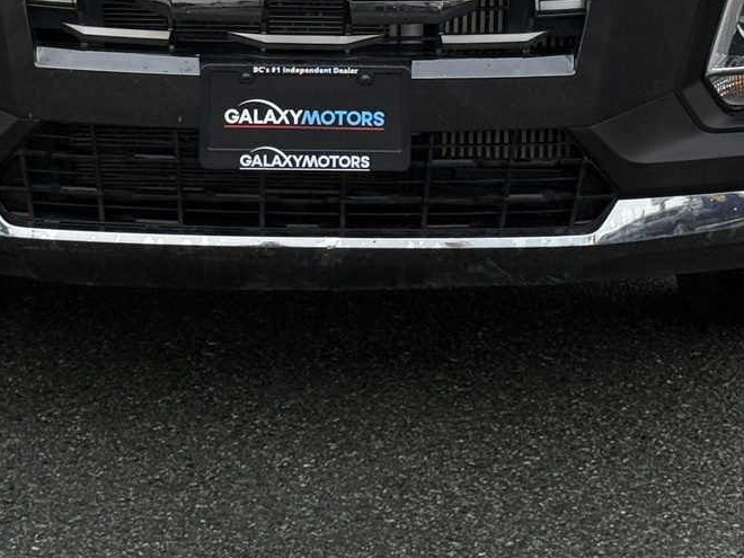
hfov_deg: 13.2
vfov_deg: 9.8
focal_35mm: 149
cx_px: 267
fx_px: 3202
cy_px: -74
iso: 64
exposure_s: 1/503
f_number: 1.78
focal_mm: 6.76
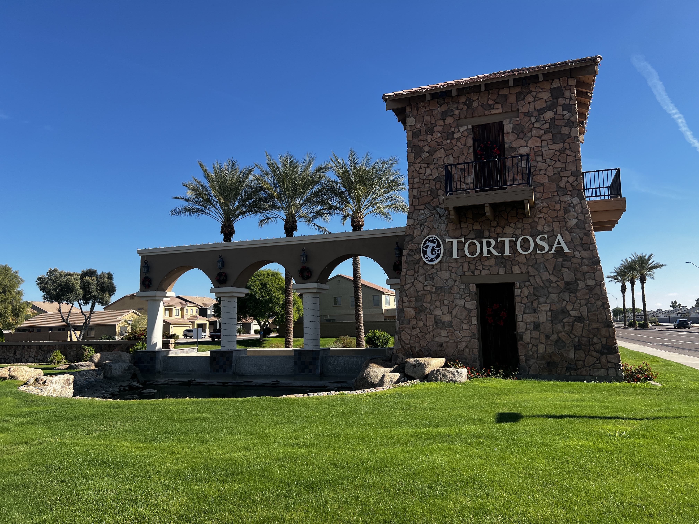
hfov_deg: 67.3
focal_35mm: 26
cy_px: 262
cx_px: 350
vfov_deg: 53.1
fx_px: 525
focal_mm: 5.7
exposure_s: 1/2915
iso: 50
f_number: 1.5
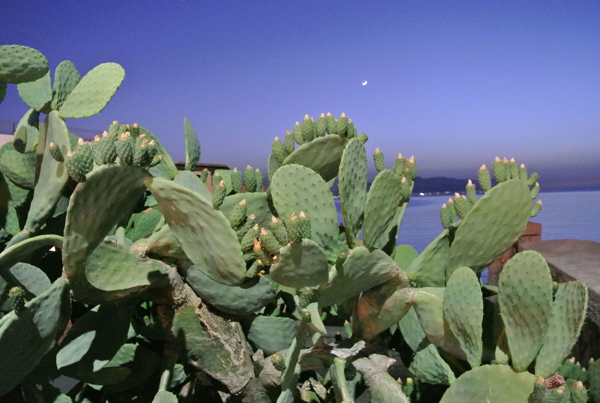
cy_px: 202
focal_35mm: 32
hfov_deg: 58.6
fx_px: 534
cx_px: 300
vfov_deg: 41.3
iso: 3200
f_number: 4
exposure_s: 1/3
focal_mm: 12.2
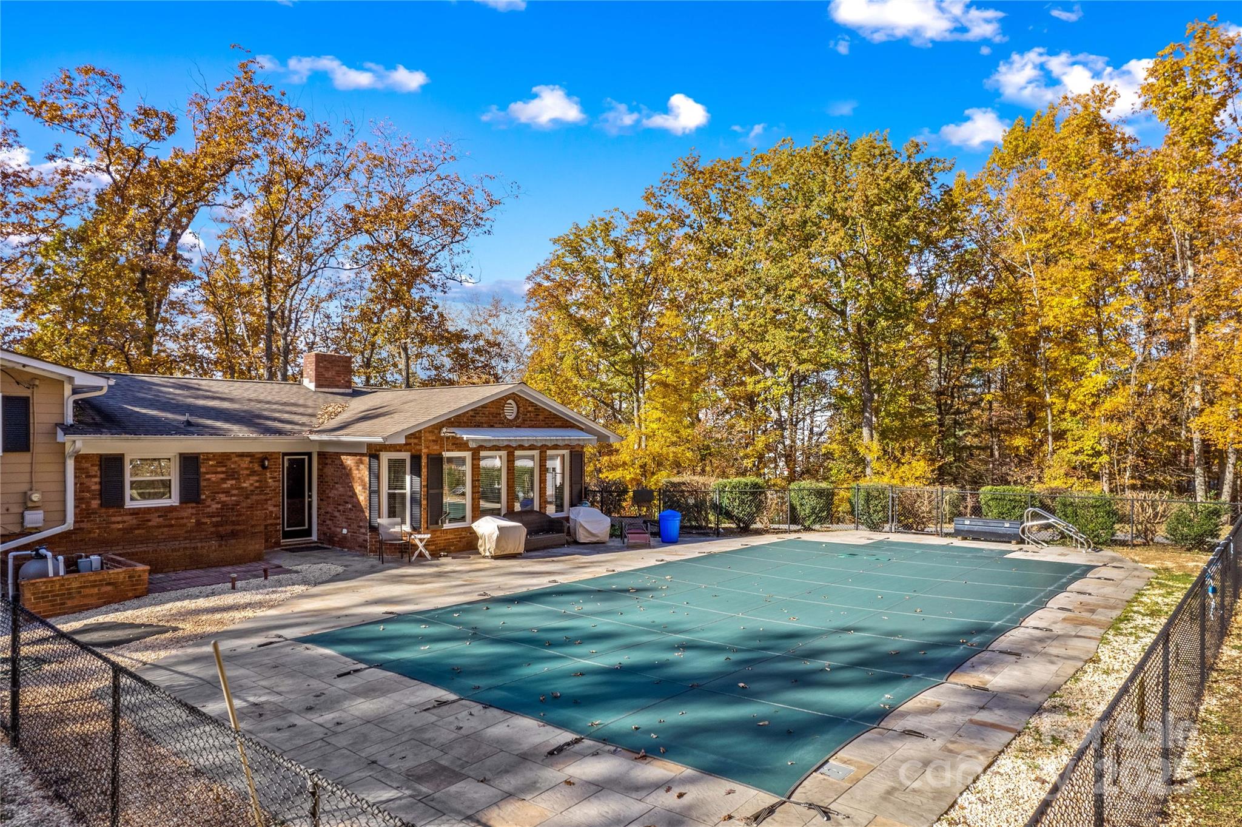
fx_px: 759
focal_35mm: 22
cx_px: 621
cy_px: 414
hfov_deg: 78.6
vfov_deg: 57.2
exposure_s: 1/640
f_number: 2.8
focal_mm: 8.38
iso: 140
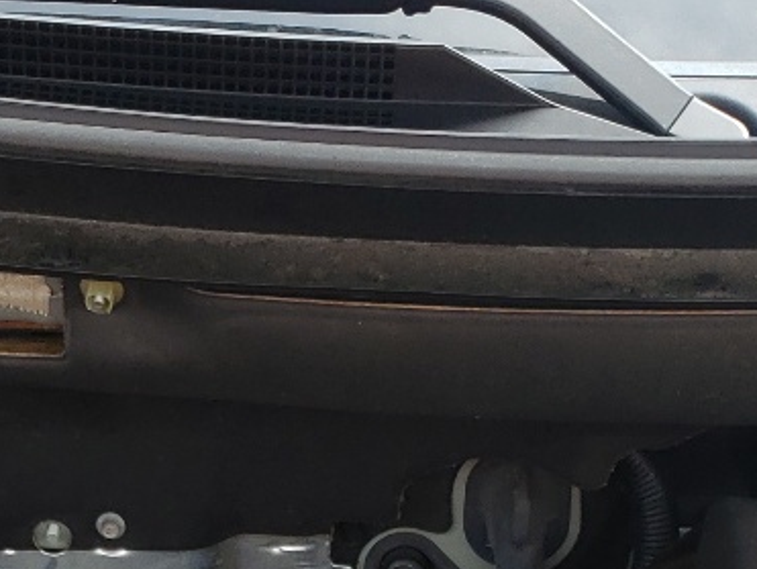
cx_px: 282
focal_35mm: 112
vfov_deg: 12.2
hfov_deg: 17.5
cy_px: 1024
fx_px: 2452
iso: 50
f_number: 1.5
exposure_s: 1/667
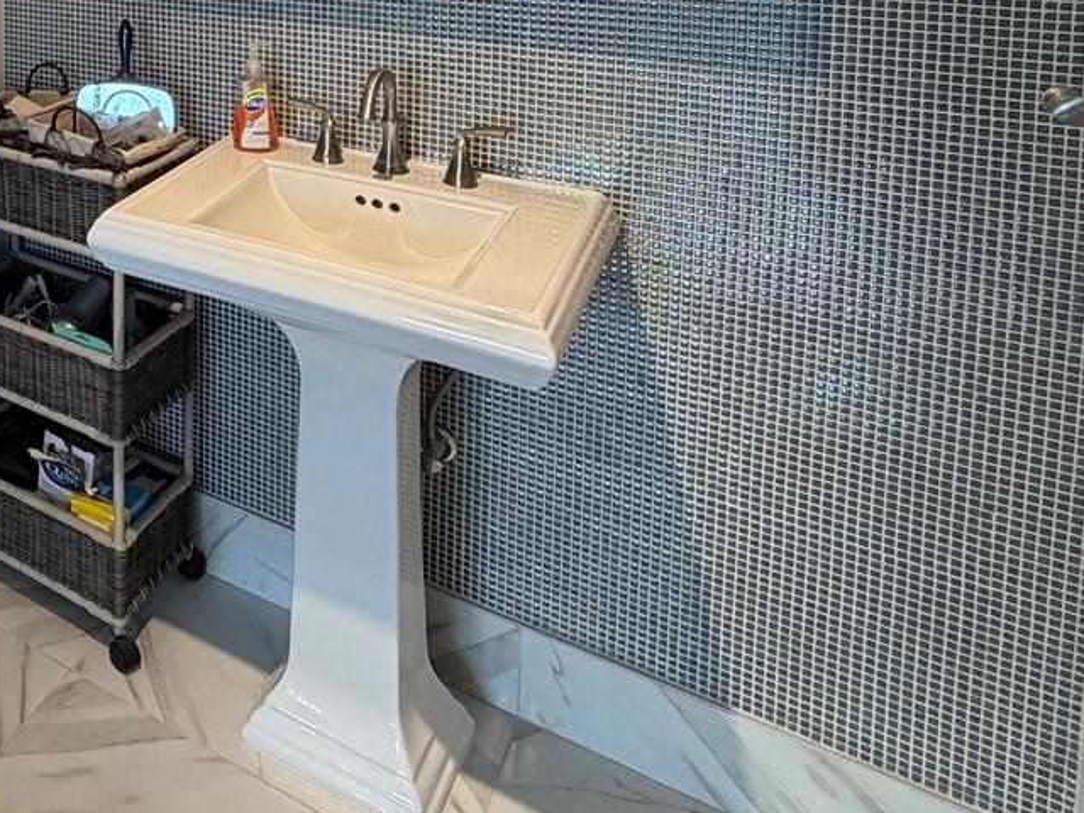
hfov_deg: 41.9
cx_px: -105
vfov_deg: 34.8
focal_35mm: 35
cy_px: -90
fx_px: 1096
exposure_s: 1/120
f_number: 2.2
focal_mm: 2.22
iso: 250
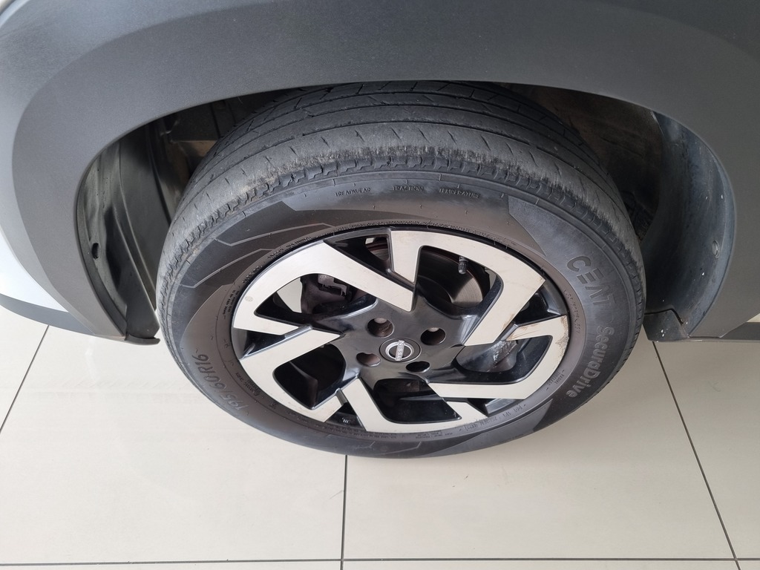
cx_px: 380
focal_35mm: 26
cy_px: 285
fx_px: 571
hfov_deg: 67.3
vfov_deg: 53.1
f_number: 1.8
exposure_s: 1/100
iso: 50
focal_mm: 5.4
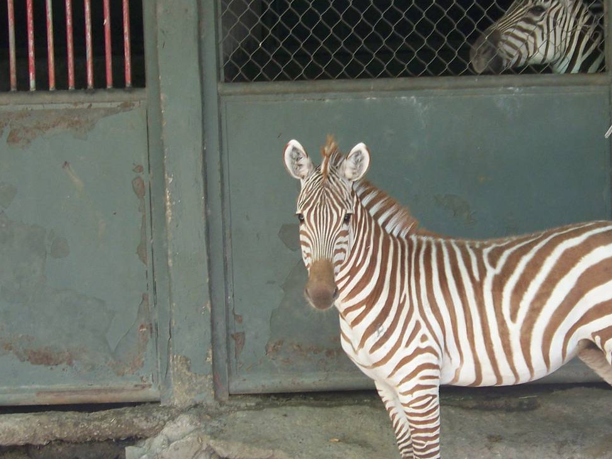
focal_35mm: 143
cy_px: 266
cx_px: 443
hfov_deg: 13.8
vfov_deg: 10.4
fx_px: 2529
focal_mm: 14.6
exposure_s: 1/40
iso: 80
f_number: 3.2
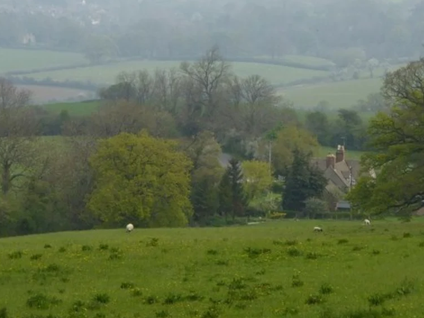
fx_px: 2290
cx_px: 185
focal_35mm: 187
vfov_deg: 7.9
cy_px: 87
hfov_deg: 10.6
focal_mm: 16.1
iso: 100
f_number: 4.9
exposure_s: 1/320
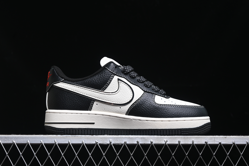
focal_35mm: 75
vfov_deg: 18.2
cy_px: 83
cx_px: 124
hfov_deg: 27.0
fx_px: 519
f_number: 6.3
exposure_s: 1/60
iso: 160
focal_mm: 50
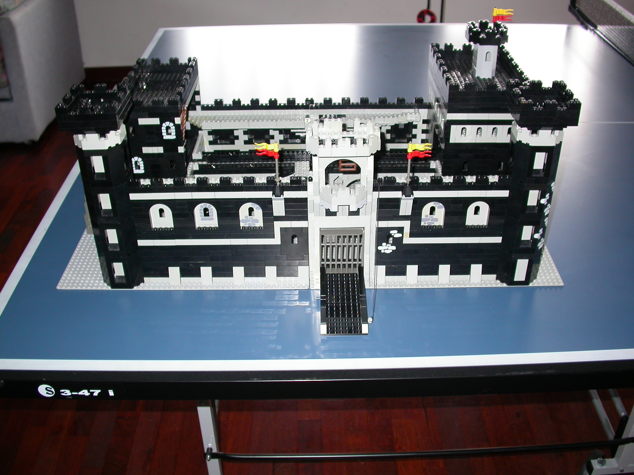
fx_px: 696
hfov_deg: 49.0
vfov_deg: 37.7
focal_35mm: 38
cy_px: 238
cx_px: 317
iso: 100
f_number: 2.6
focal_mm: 7.85
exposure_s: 1/60
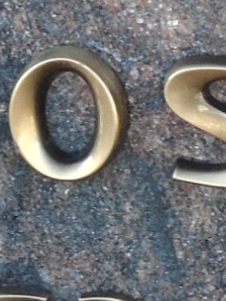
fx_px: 3284
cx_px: -16
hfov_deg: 3.9
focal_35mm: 378
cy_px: 242
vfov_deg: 5.2
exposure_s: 1/60
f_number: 4.1
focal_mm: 8.2
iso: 80
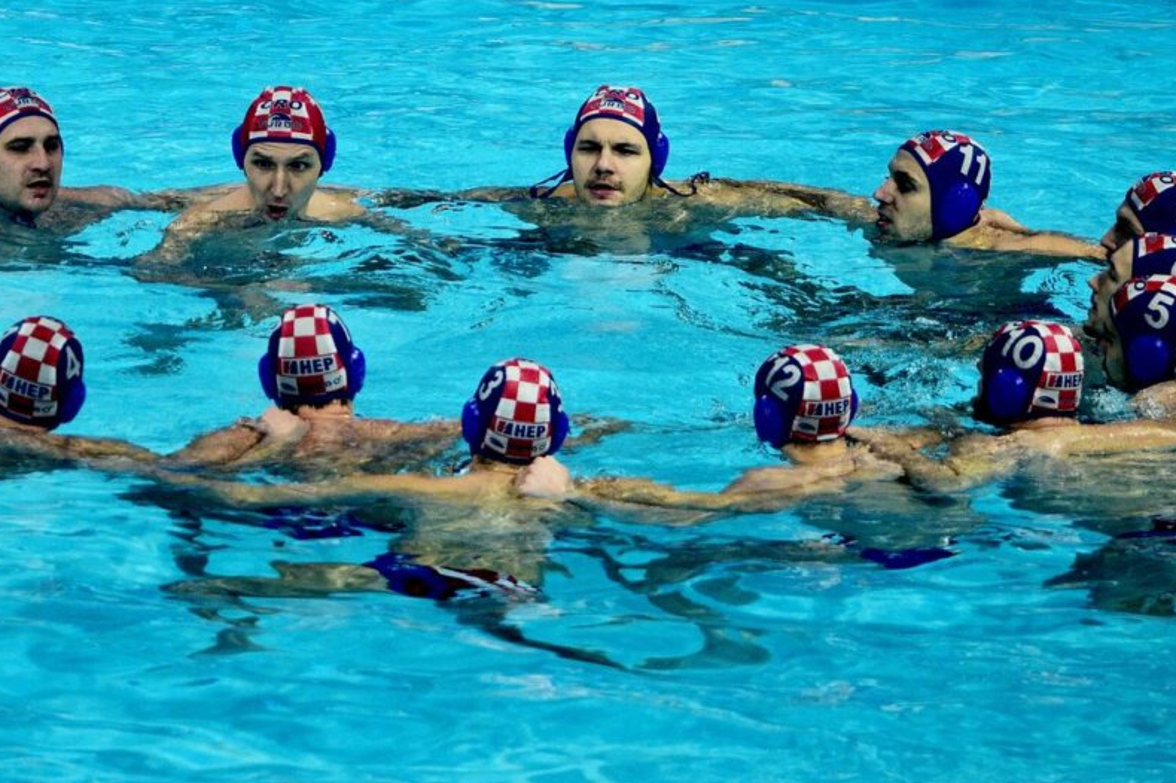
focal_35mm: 957
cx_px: 442
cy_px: 227
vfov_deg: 1.4
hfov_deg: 2.2
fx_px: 31247
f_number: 5.6
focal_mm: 600
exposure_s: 1/1600
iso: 2000
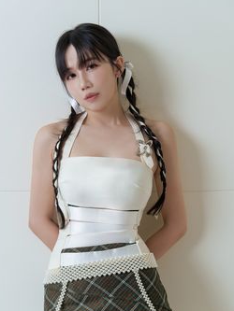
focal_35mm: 65
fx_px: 585
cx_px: 100
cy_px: 203
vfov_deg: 29.6
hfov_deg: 22.6
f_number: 4
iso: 125
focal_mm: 50
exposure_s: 1/125
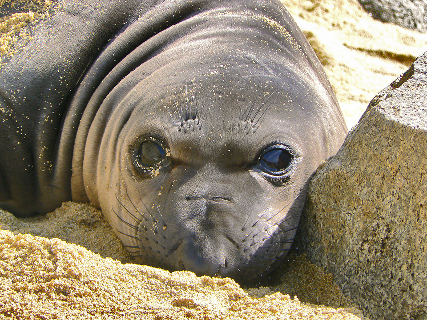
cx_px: 214
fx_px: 3651
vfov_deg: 5.0
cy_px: 160
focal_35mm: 296
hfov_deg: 6.7
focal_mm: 49.3
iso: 80
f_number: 5.6
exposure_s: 1/250
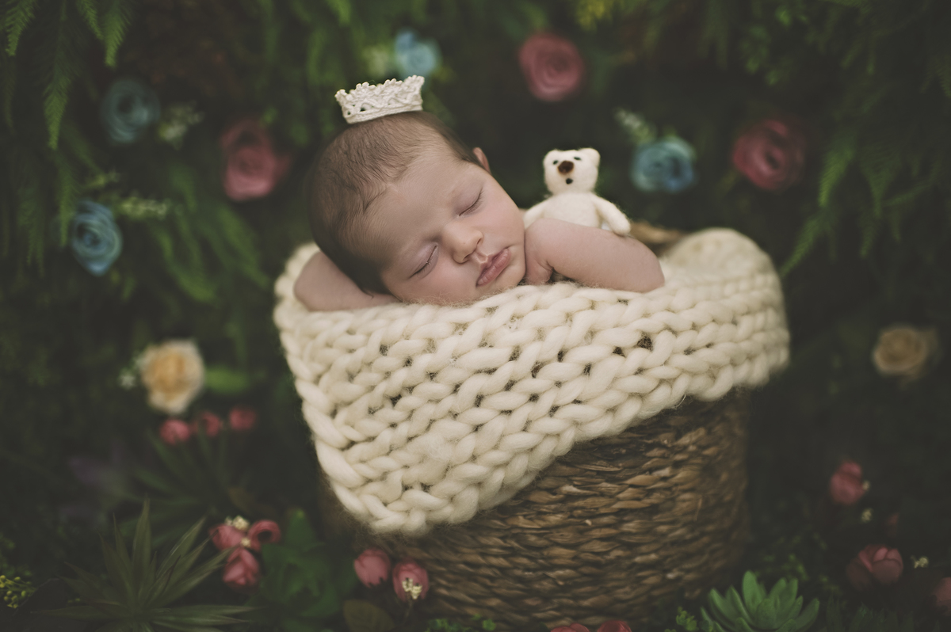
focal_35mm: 35
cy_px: 316
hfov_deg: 54.5
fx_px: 924
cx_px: 476
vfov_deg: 37.8
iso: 200
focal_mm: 35
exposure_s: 1/200
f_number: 1.6
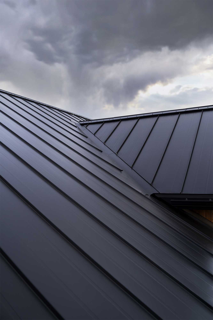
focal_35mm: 28
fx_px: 249
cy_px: 160
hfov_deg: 46.4
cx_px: 106
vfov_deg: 65.5
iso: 125
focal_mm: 28
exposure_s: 1/250
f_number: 3.5
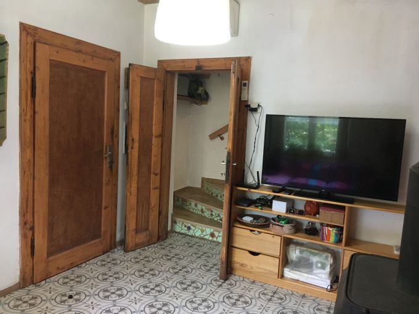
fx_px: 351
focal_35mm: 29
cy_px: 157
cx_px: 210
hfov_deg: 61.7
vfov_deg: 48.2
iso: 200
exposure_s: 1/17
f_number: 2.2
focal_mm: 4.15
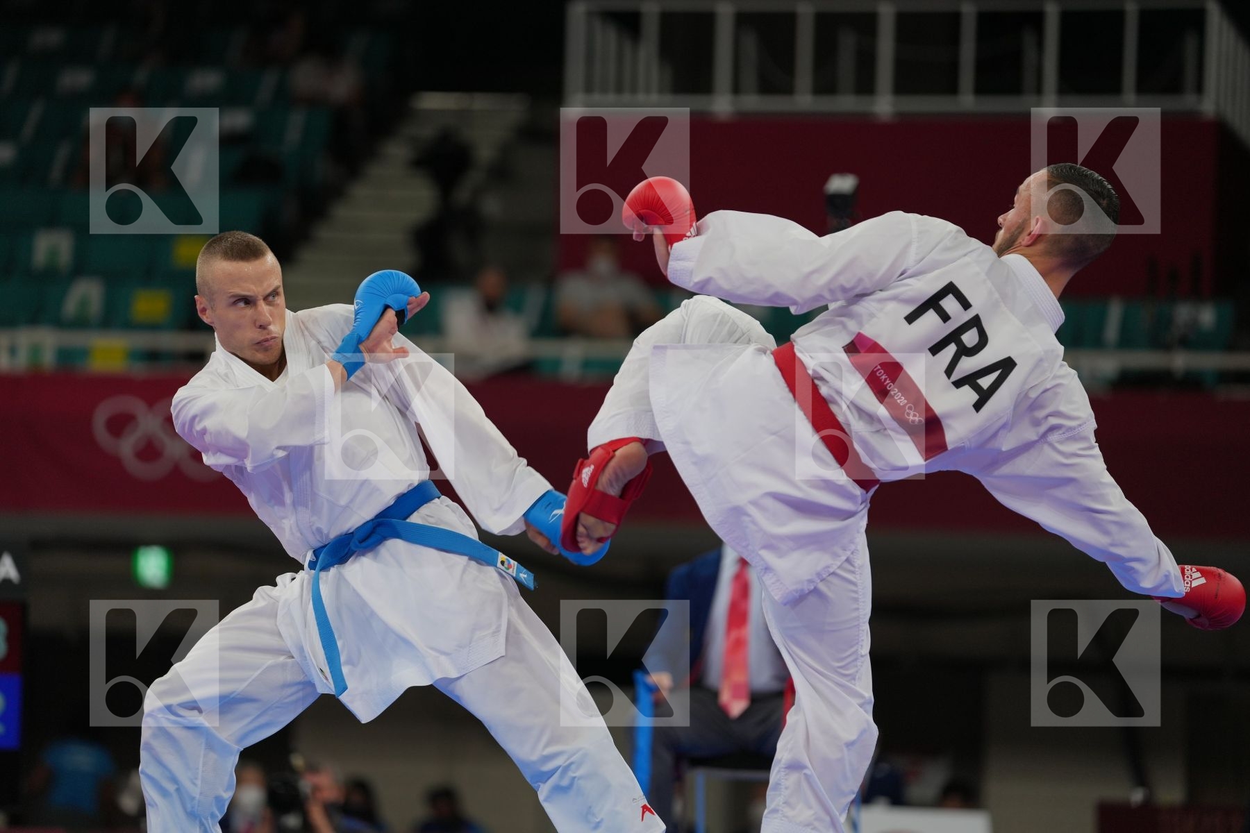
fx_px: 6284
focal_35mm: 181
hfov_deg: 11.4
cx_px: 625
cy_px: 416
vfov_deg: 7.6
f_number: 2.8
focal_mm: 181
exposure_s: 1/1000
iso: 500
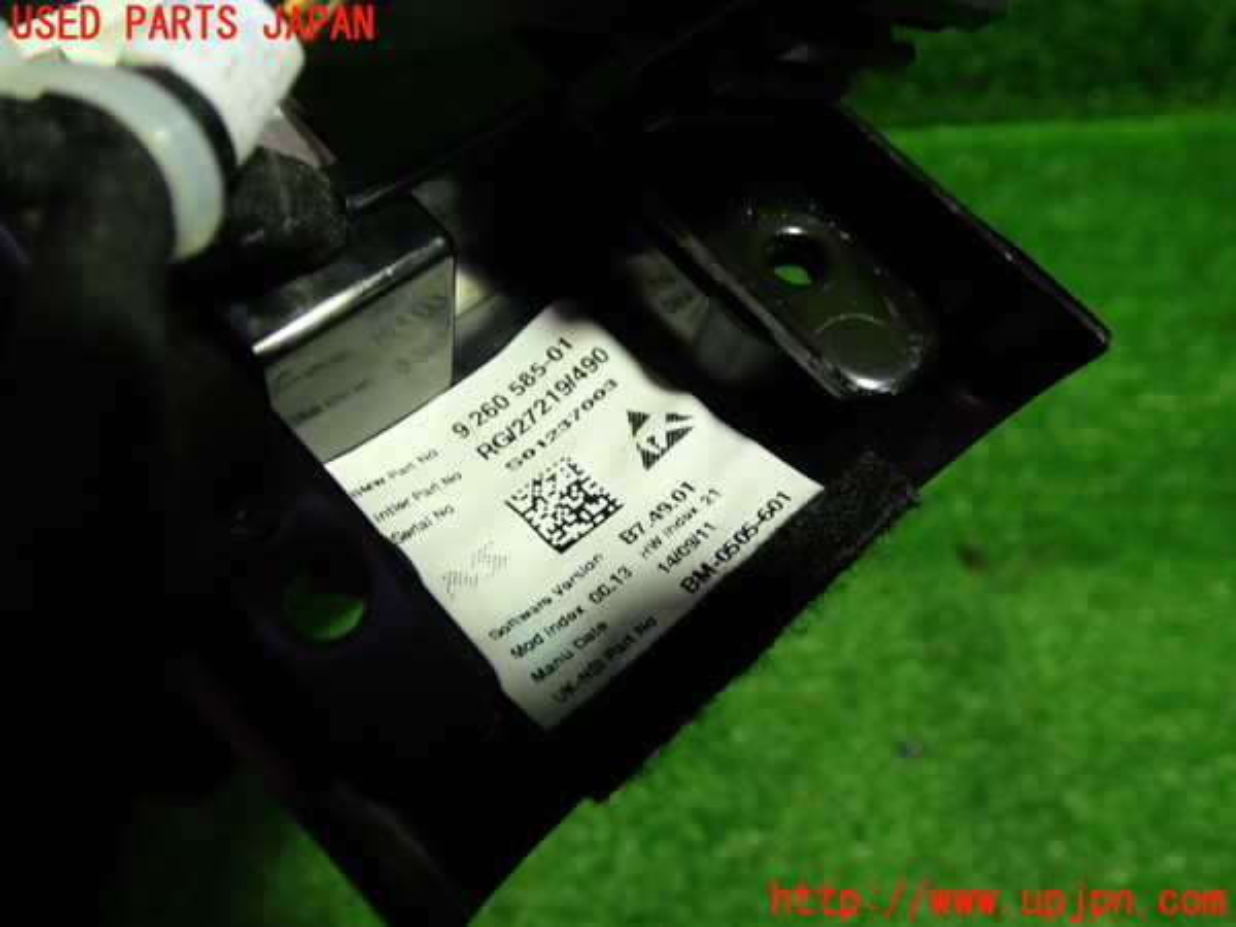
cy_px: 464
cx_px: 618
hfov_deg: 60.0
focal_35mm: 30
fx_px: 1071
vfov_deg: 46.8
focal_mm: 5.4
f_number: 2.3
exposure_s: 1/40
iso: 200
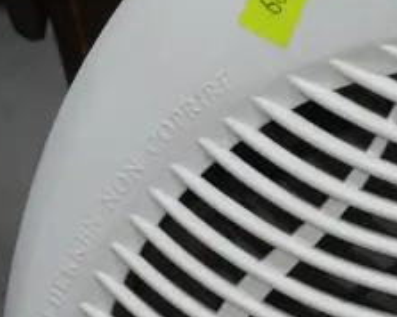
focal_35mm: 269
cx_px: 544
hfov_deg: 7.1
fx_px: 3158
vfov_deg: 5.7
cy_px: 493
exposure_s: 1/80
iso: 200
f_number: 5.4
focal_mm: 30
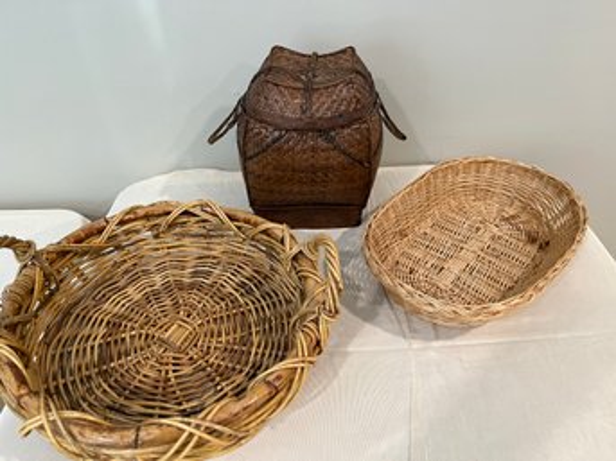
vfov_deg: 53.0
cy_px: 230
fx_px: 463
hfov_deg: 67.3
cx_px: 308
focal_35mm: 26
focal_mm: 5.1
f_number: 1.6
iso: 100
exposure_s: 1/60
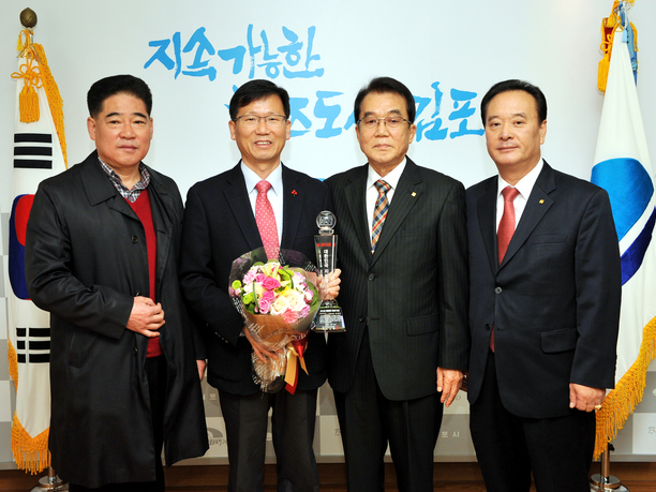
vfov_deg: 32.9
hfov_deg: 42.9
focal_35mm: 44
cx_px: 298
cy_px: 243
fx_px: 834
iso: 1000
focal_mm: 40
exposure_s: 1/125
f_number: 5.6
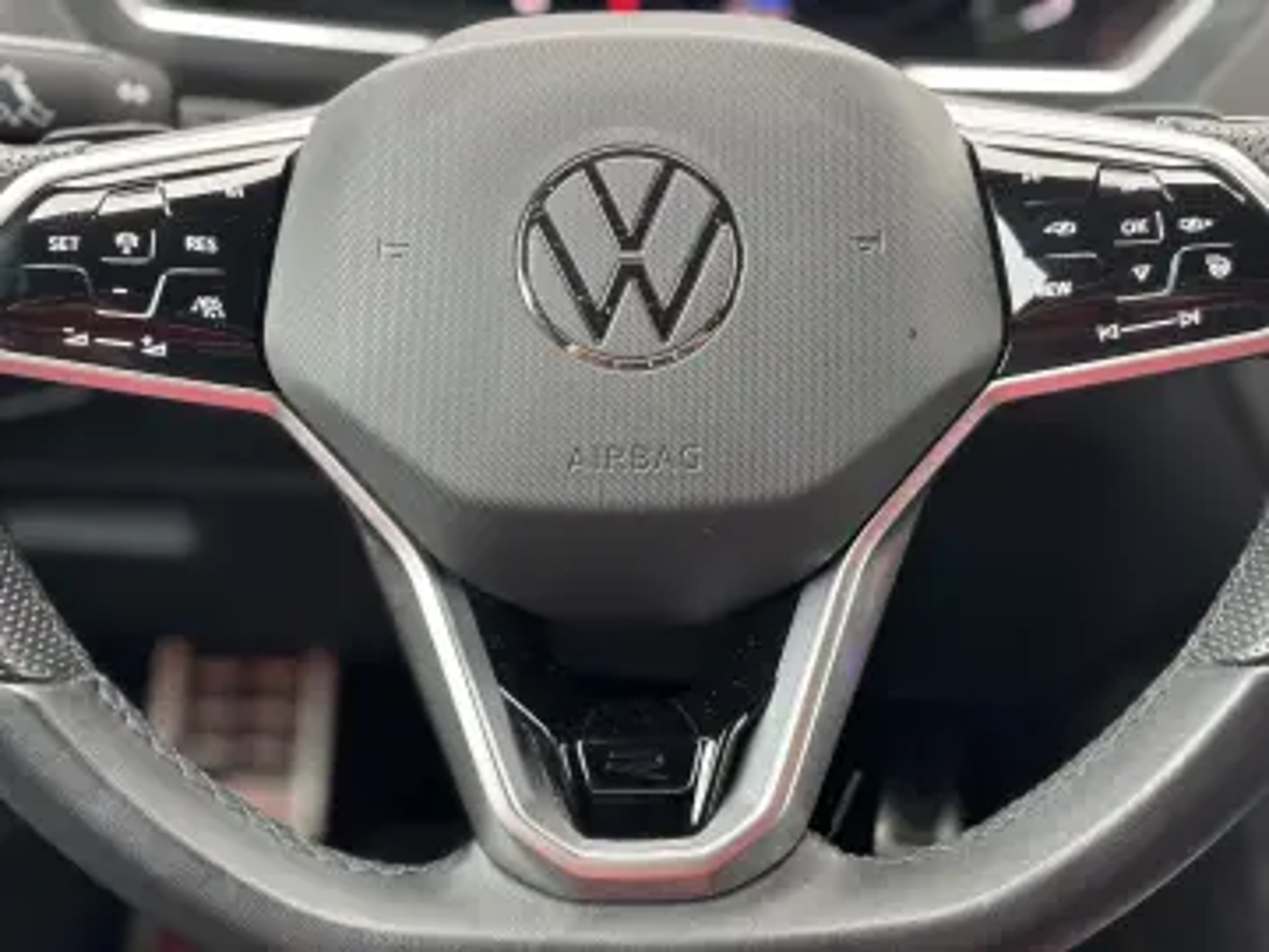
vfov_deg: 28.0
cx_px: 634
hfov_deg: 36.8
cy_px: 476
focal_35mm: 52
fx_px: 1906
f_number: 1.6
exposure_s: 1/41
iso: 125
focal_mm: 5.96
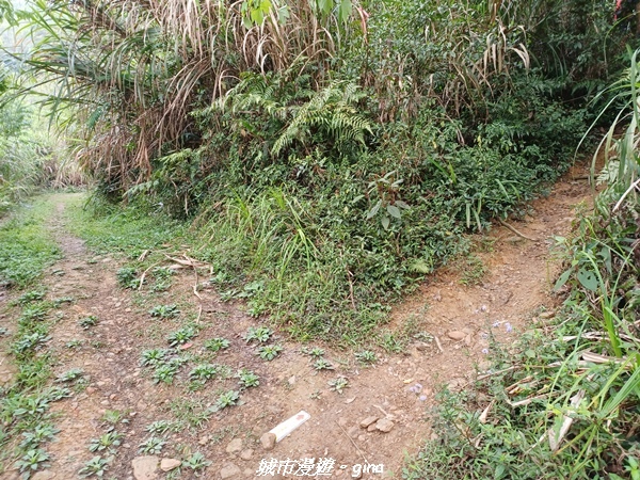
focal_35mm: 25
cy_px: 240
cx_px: 320
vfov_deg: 54.9
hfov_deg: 69.4
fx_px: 462
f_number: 1.8
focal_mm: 4.6
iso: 80
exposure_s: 1/59
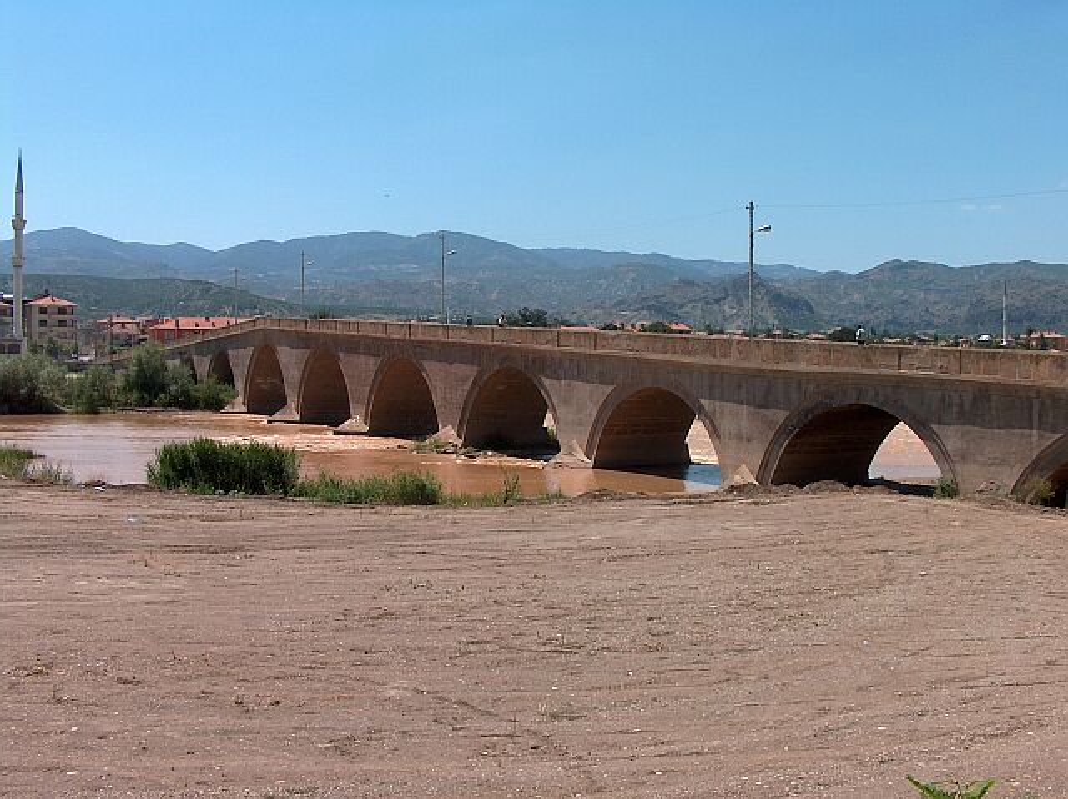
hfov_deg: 50.2
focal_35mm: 37
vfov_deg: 38.6
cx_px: 534
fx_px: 1141
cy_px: 400
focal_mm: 7.6
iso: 100
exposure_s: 1/269
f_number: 8
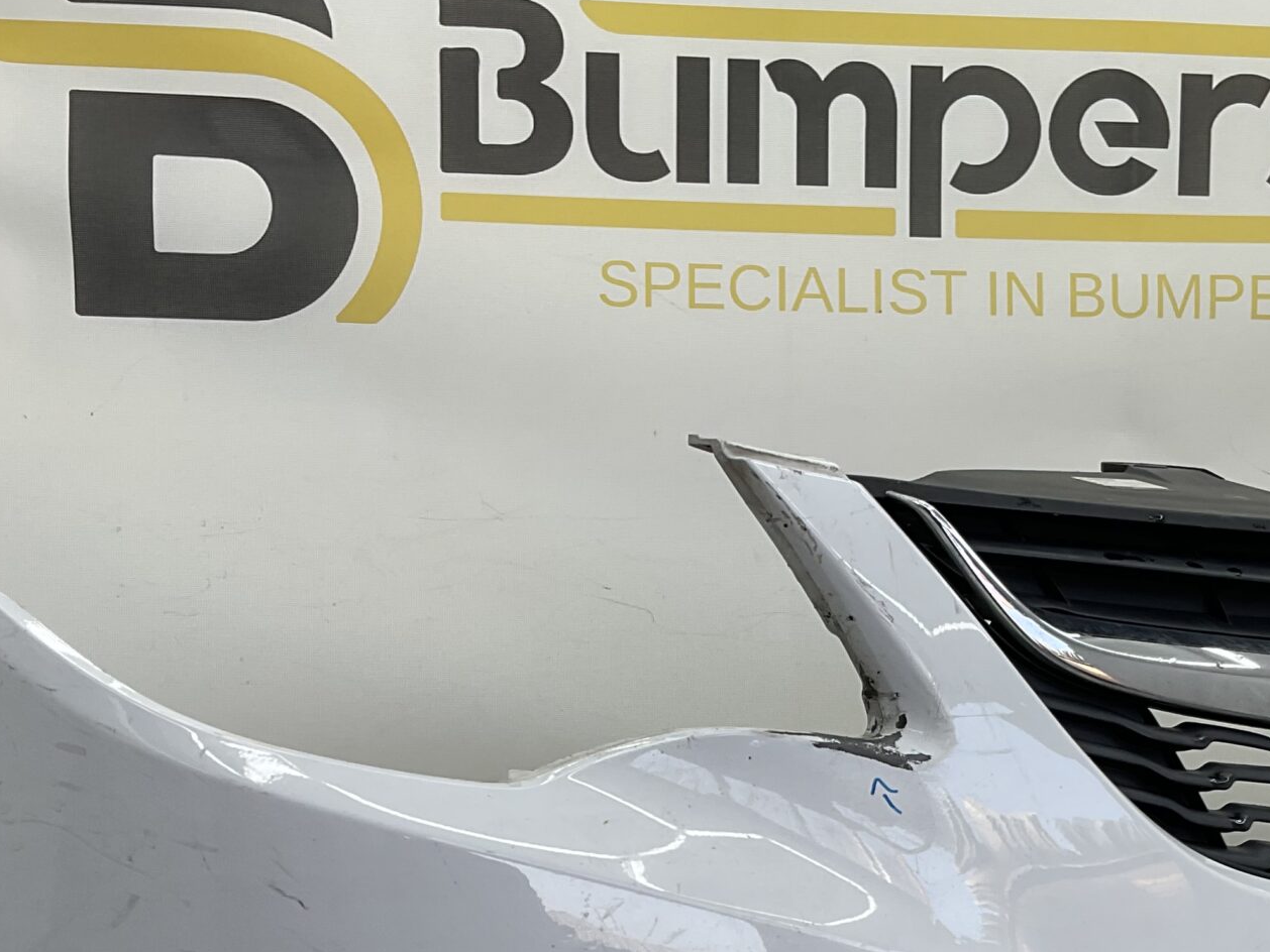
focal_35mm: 59
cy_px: 841
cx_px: 765
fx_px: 2165
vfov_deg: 24.2
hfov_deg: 32.6
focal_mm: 3
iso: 16
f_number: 1.8
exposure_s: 1/137
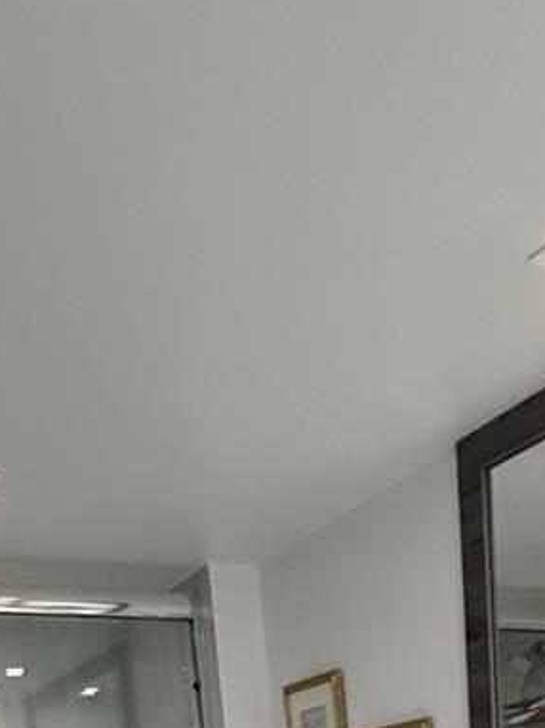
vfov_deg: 30.1
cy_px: 1027
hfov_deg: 32.8
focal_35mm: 44
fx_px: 925
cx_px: 314
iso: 640
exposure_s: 1/60
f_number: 2.2
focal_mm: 2.22
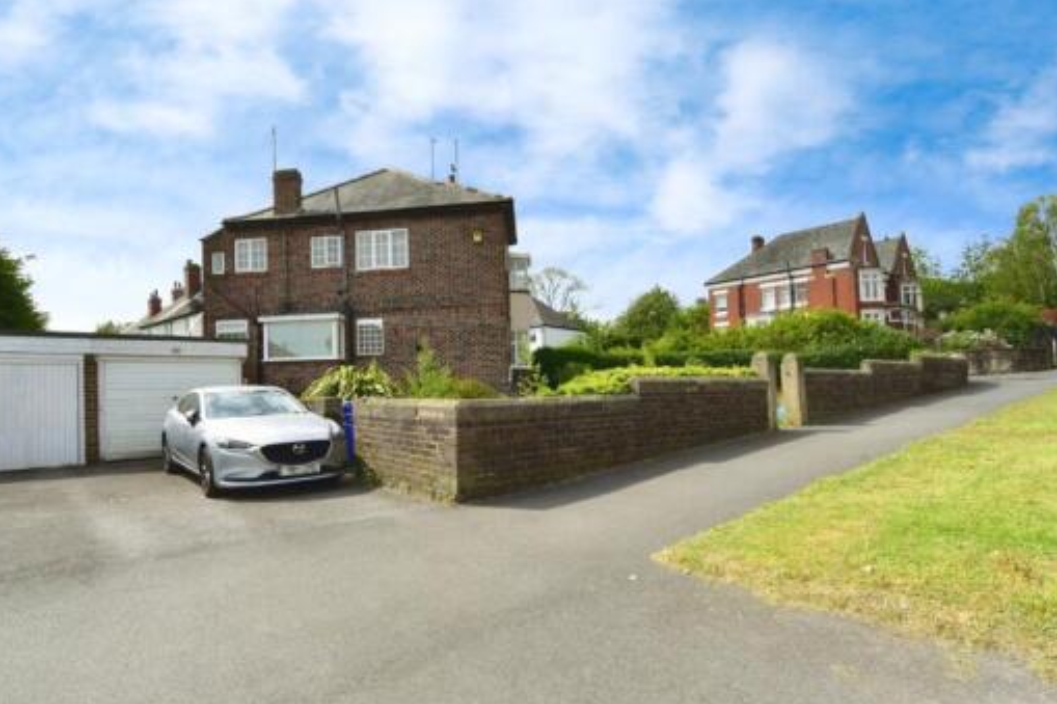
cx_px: 426
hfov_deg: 88.9
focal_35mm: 18
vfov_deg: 67.3
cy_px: 350
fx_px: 528
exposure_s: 1/350
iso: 400
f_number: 9.5
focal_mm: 14
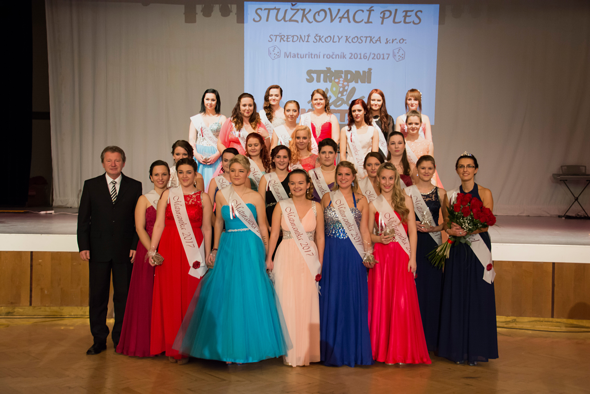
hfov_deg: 47.9
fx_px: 664
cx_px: 295
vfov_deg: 33.0
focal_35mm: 40
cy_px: 197
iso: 1250
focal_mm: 27
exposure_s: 1/80
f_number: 4.5
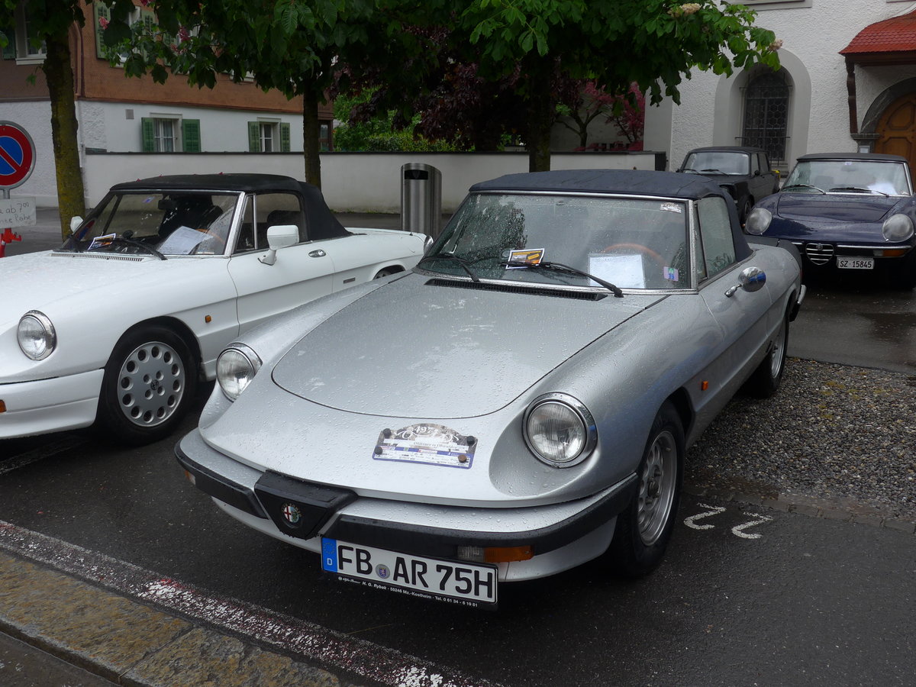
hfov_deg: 54.0
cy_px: 344
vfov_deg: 41.8
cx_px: 458
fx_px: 900
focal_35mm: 34
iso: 80
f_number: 2.8
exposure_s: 1/400
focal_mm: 7
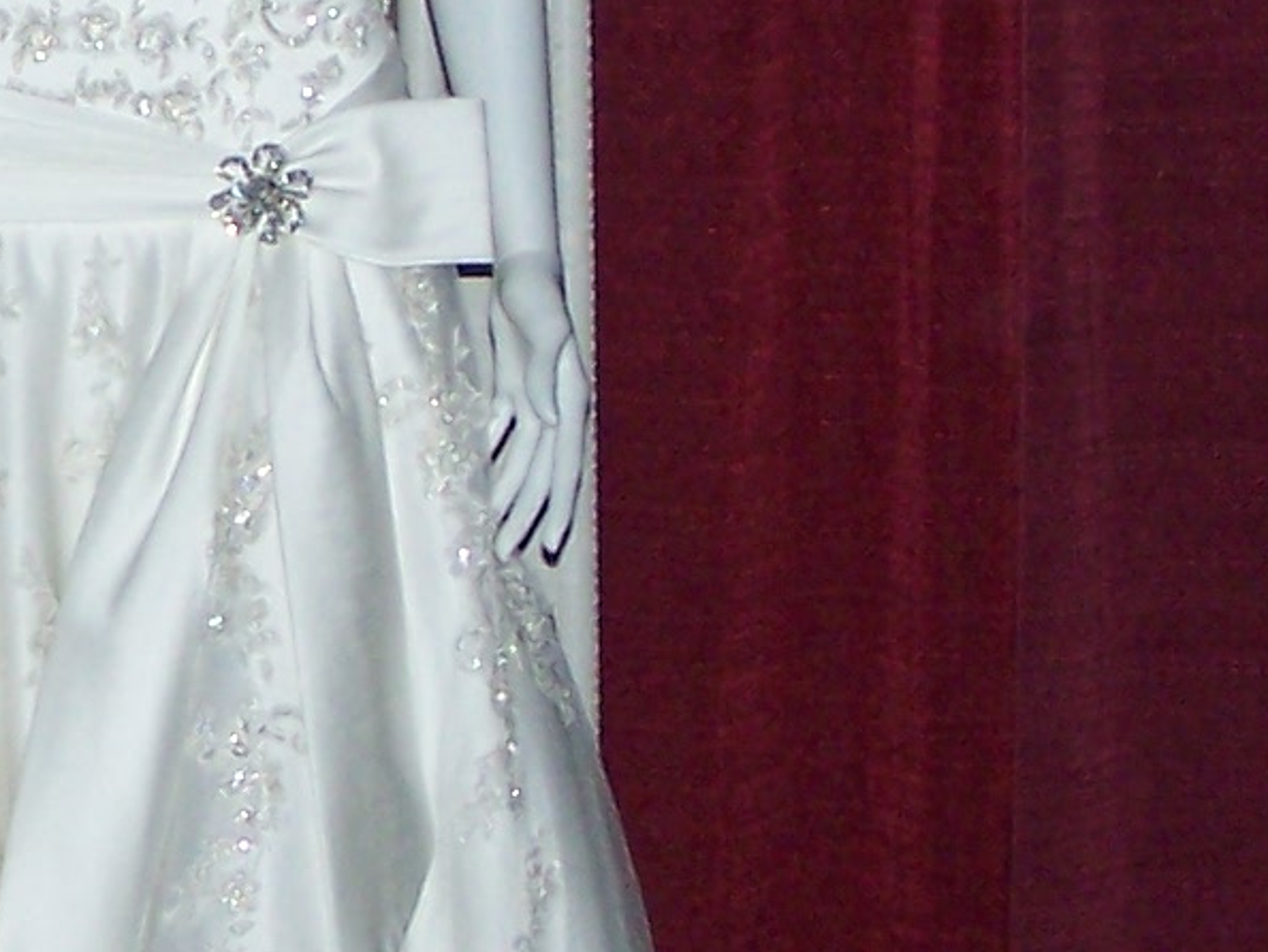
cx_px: -231
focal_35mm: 221
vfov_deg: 6.7
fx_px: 8099
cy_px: 113
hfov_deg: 8.9
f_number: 3
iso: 140
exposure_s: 1/60
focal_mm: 8.5
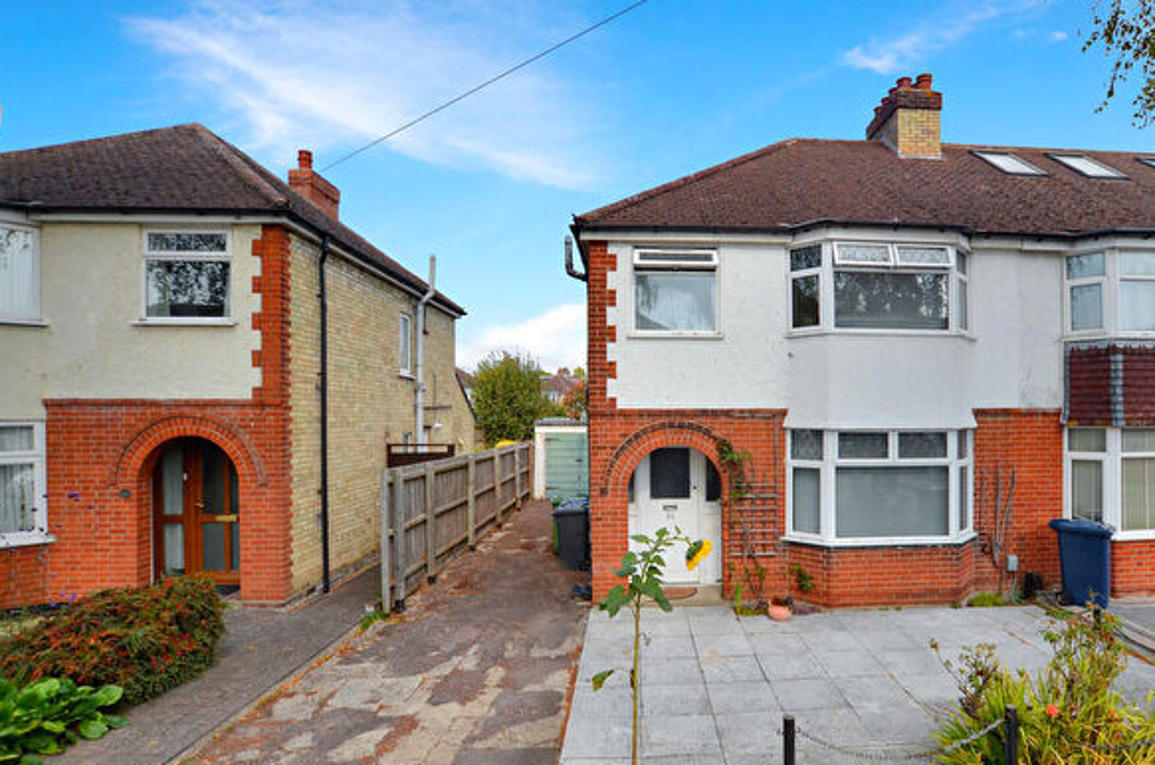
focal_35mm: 18
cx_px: 666
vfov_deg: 67.1
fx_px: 576
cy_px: 397
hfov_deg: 89.5
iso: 400
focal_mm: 10
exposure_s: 1/4000
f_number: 3.5
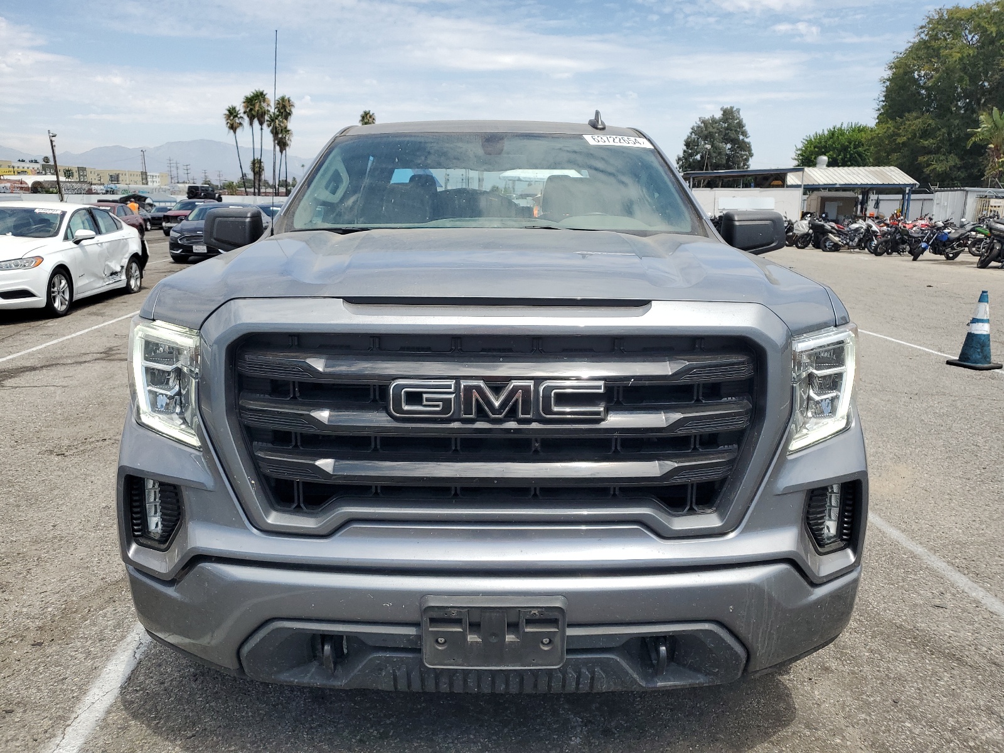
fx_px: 754
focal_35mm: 26
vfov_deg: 53.1
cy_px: 376
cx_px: 502
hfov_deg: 67.3
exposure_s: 1/2500
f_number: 1.5
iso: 50
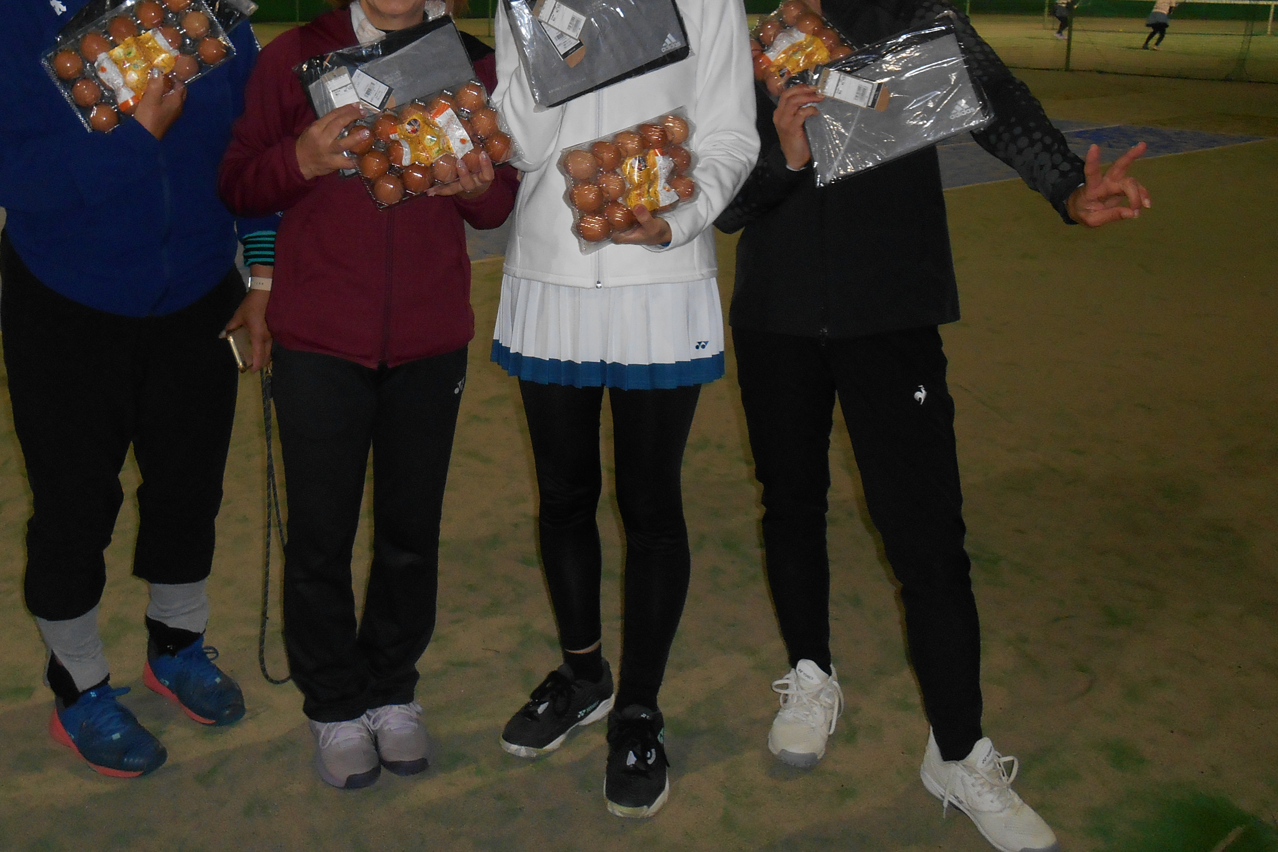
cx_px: 494
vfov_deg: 36.1
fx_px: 1278
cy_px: 220
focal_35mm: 36
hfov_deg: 52.7
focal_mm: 4.7
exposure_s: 1/25
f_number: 3.4
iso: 220
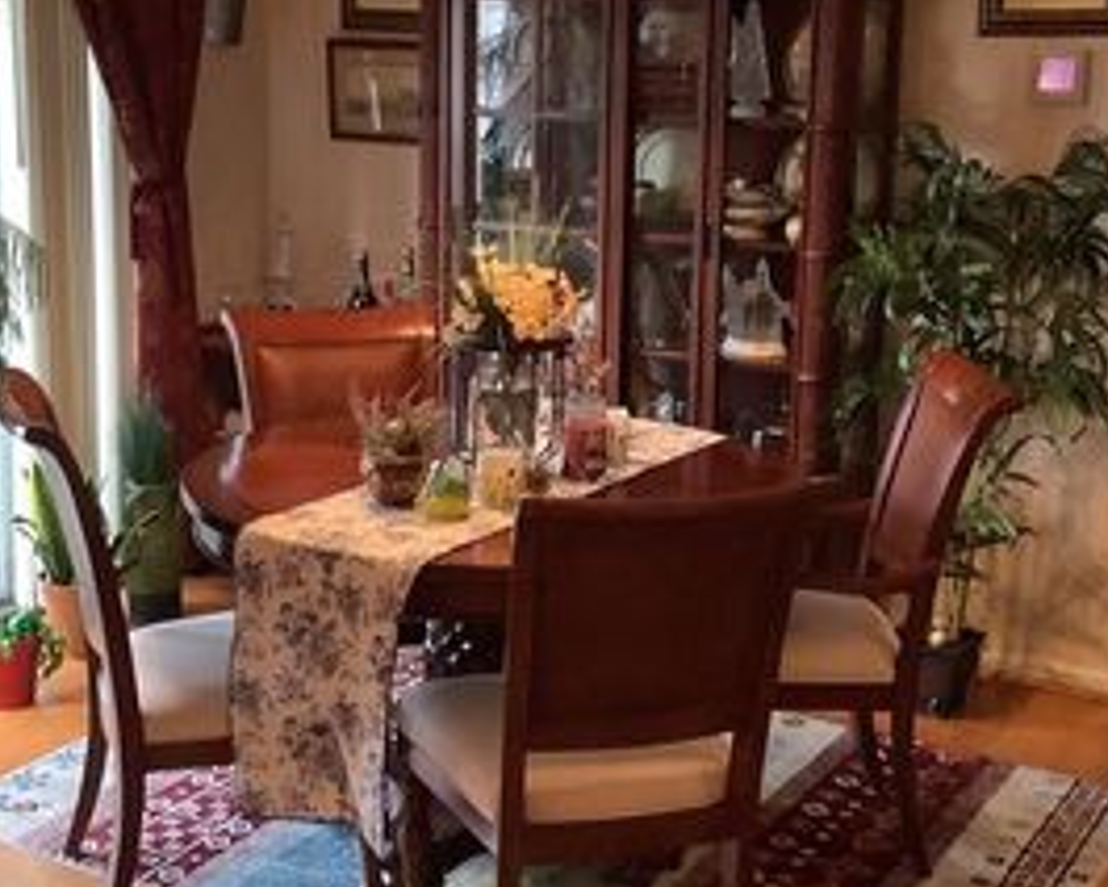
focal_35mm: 57
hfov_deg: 33.0
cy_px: 412
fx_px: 1869
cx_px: 472
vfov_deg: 26.7
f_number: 2.4
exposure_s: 1/40
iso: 320
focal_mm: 3.3
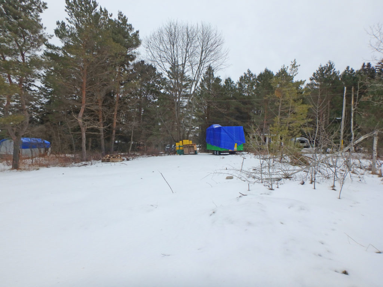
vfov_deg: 63.4
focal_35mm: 21
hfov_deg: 79.0
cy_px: 144
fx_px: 232
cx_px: 192
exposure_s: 1/320
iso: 125
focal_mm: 3.7
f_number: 3.5
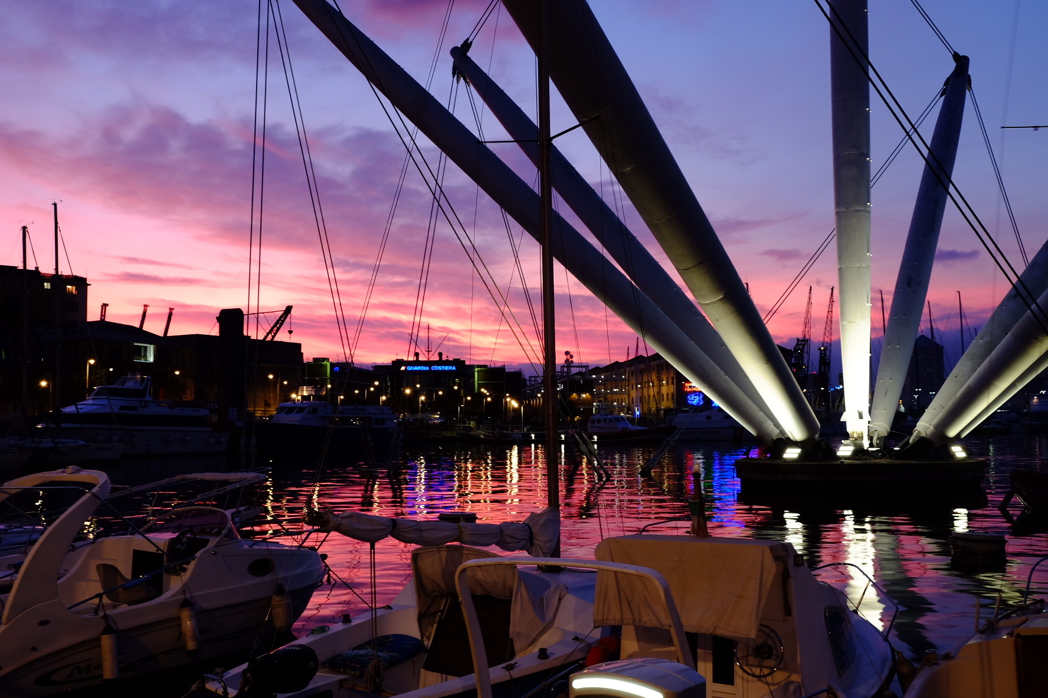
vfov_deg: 37.9
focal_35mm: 35
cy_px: 349
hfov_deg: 54.4
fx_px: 1019
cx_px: 524
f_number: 5.6
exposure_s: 1/6
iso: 400
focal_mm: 23.3
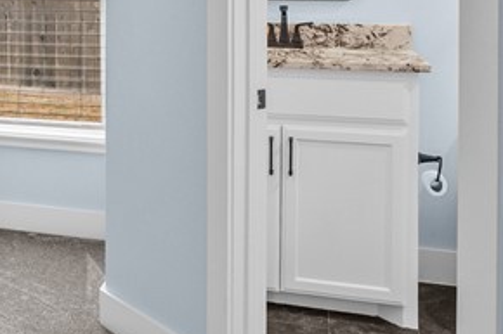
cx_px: -17
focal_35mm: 60
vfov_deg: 21.5
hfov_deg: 30.7
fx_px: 838
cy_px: -28
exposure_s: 1/2.5
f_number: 9
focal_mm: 16
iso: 640
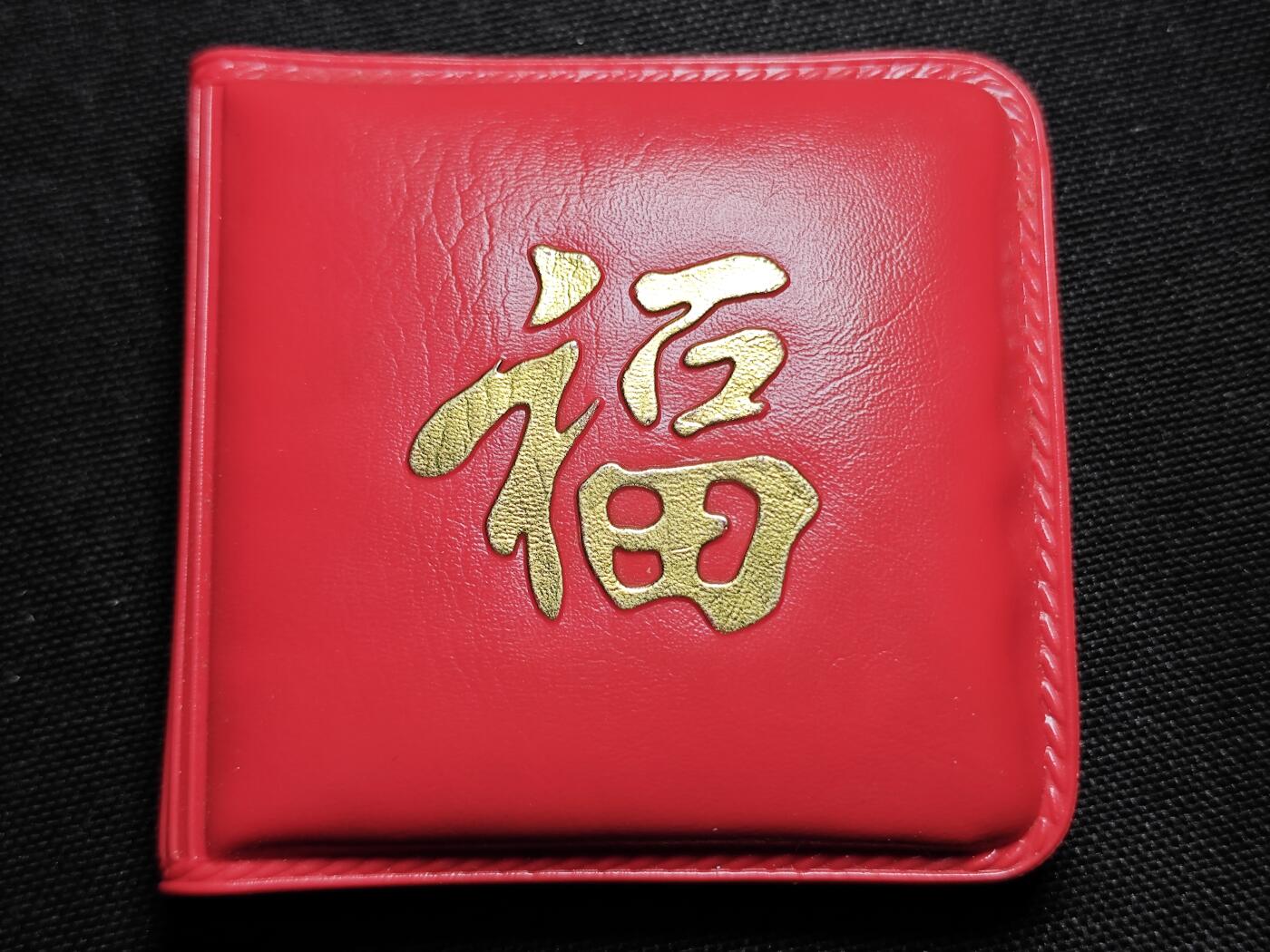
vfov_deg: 29.7
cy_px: 476
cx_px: 635
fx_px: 1798
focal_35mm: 49
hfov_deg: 38.9
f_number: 1.6
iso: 50
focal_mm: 5.84
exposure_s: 1/100
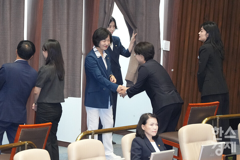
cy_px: 80
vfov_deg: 6.9
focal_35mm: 200
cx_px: 120
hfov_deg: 10.3
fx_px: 1333
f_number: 2.8
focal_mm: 200
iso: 4000
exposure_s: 1/125
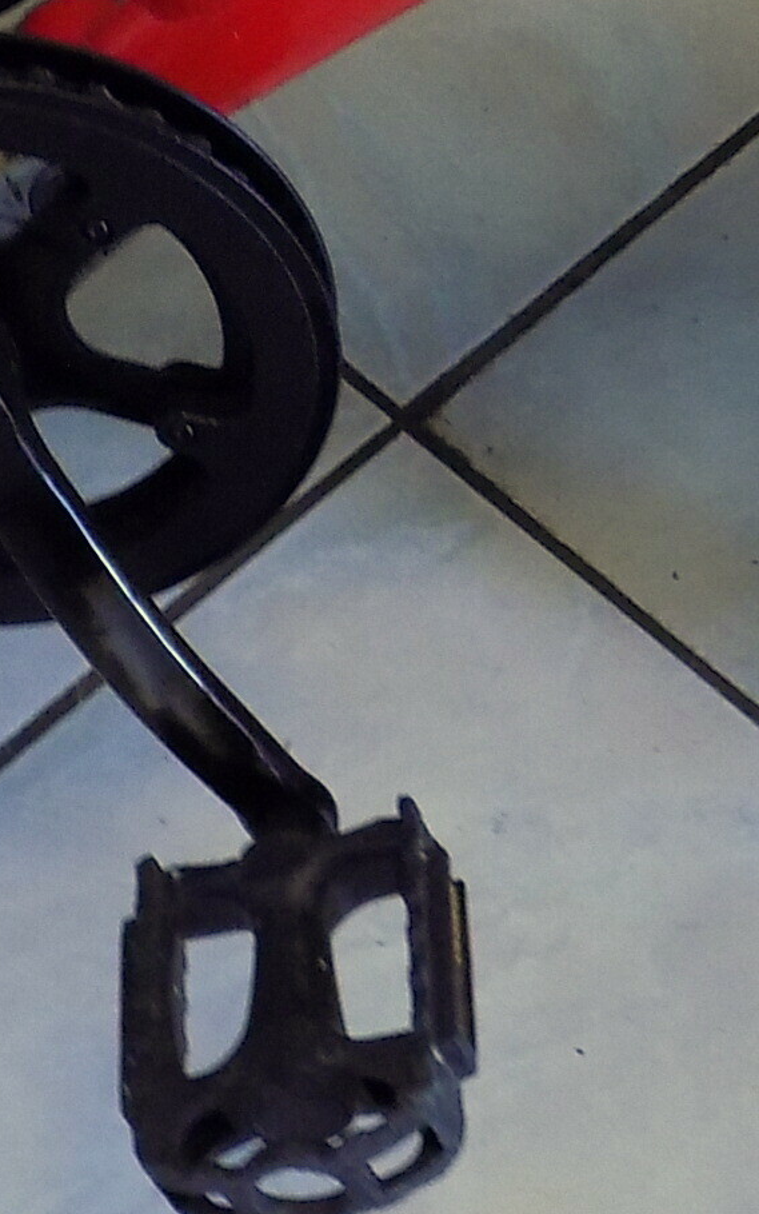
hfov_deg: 14.4
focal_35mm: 90
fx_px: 2978
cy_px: 312
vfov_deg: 22.8
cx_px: 119
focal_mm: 6.1
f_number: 3.4
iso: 400
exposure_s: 1/8
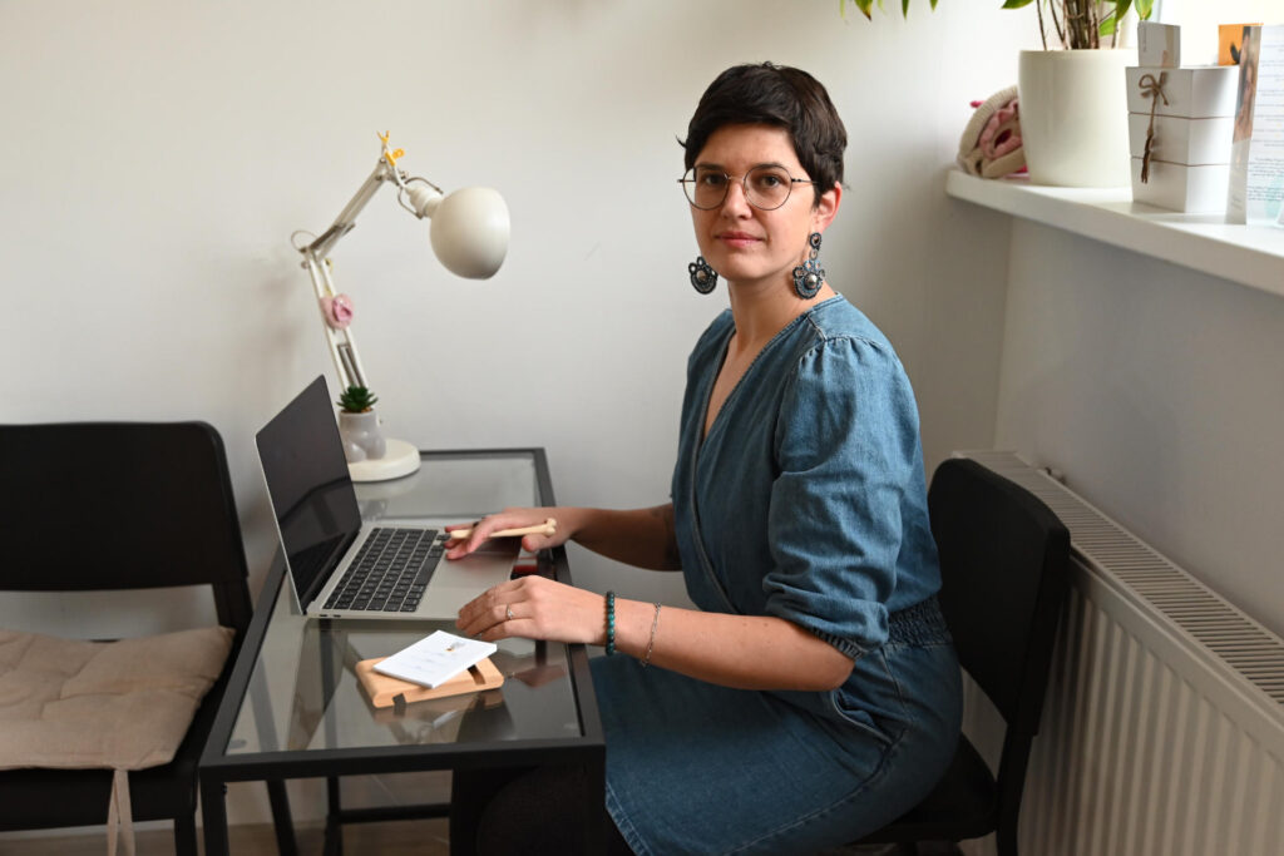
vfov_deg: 33.4
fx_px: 1427
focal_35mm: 40
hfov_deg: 48.5
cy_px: 428
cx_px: 642
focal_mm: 40
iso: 1600
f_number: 2.8
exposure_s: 1/125
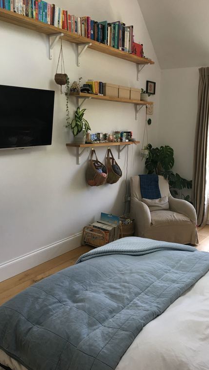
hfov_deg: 36.5
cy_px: 186
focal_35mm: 32
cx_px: 133
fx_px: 315
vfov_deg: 61.0
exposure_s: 1/33
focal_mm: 4.15
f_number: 2.2
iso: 25
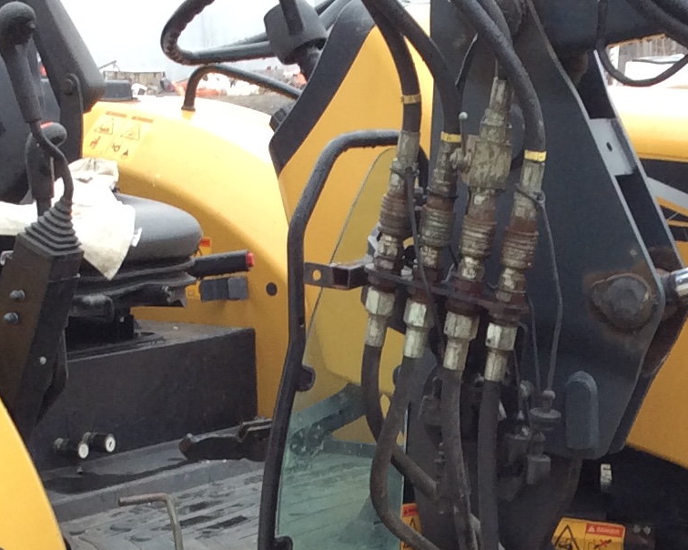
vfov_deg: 14.0
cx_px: 477
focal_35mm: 107
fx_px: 2178
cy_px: 663
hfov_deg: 17.9
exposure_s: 1/120
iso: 40
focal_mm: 3.3
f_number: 2.4
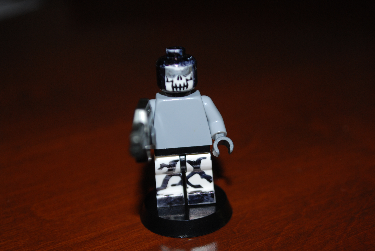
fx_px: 626
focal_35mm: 60
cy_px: 126
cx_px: 188
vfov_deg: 22.7
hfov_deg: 33.4
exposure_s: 1/60
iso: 200
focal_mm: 40
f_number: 5.3
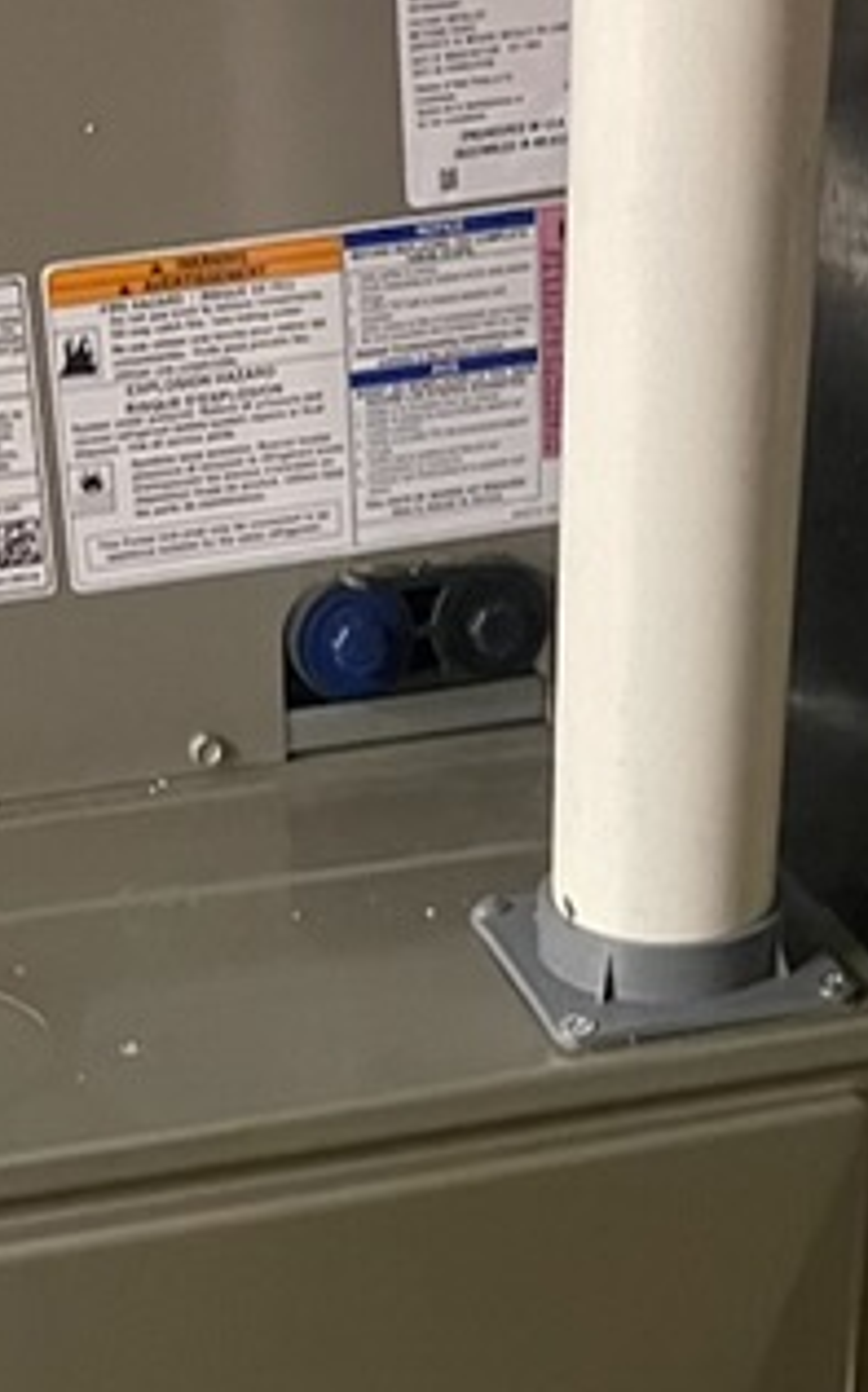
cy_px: 1612
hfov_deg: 15.2
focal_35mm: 86
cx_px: 467
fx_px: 3261
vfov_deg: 22.4
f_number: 1.6
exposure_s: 1/30
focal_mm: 5.1
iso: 800
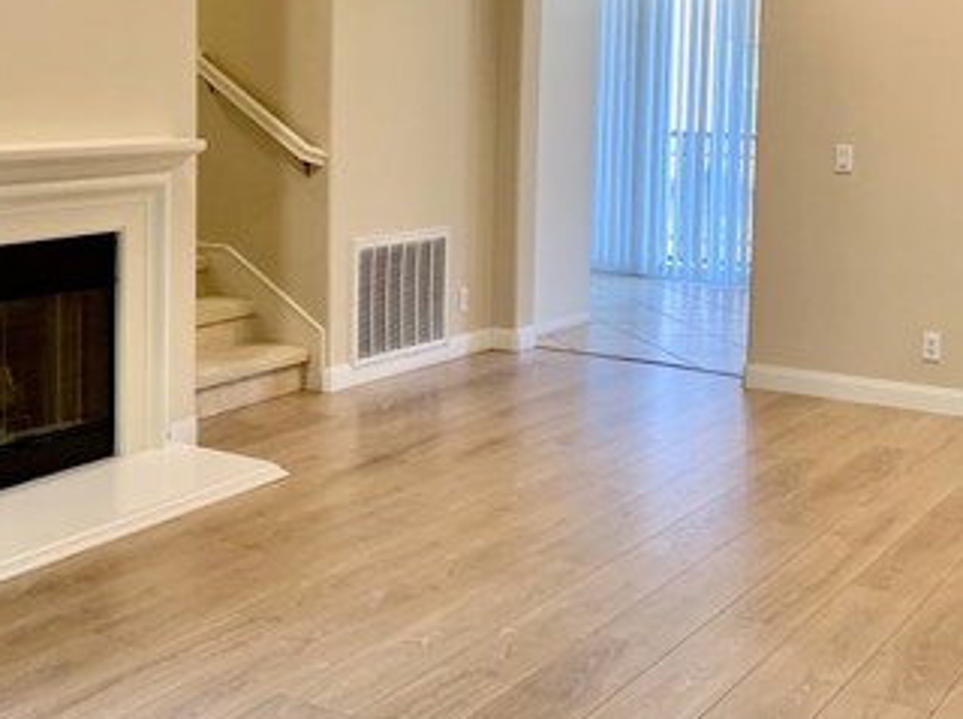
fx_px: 1444
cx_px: 301
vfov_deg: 27.7
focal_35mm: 52
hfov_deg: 36.4
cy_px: 200
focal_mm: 4.25
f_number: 1.8
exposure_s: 1/60
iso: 100
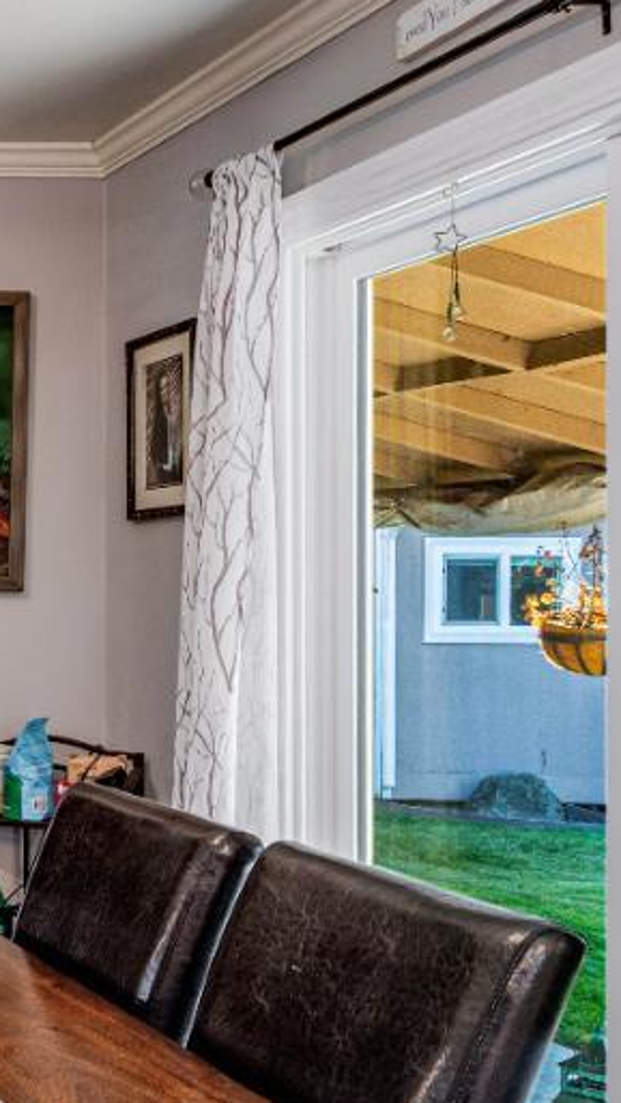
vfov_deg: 42.1
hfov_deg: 18.5
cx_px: -529
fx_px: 1433
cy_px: 589
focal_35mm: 49
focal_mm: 16
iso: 400
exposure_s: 1/125
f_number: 11
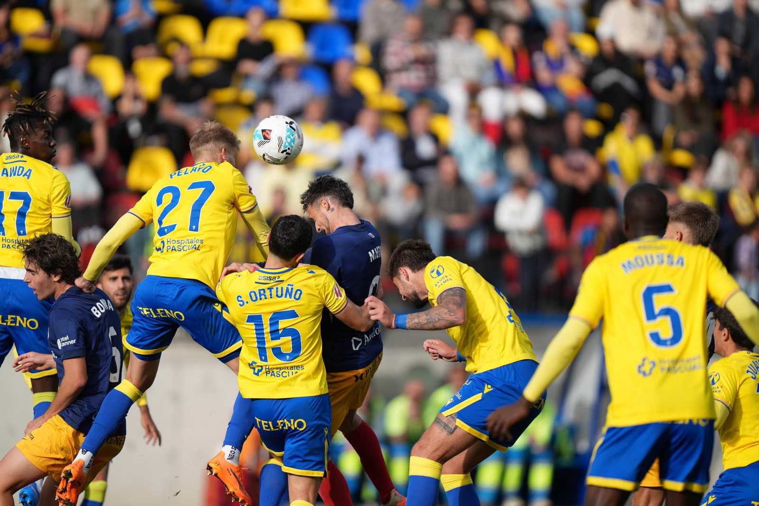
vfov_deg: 3.4
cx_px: 380
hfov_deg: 5.2
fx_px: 8431
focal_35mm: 400
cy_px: 253
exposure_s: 1/1250
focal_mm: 400
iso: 125
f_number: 2.8
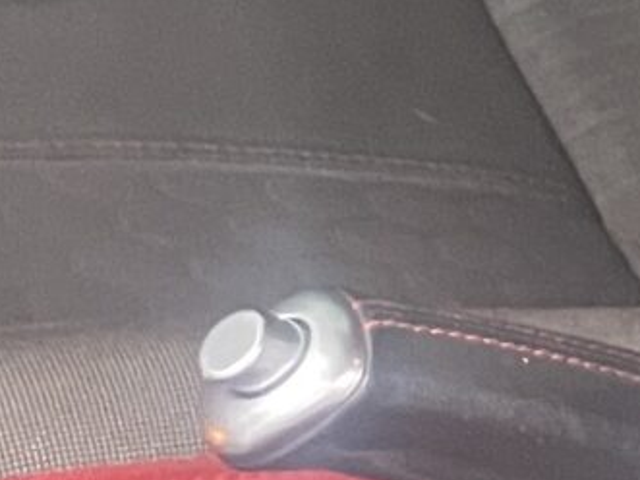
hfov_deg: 9.5
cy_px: -1192
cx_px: 1040
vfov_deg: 6.4
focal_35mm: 201
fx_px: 3715
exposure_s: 1/43
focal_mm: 4.2
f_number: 1.6
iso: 500
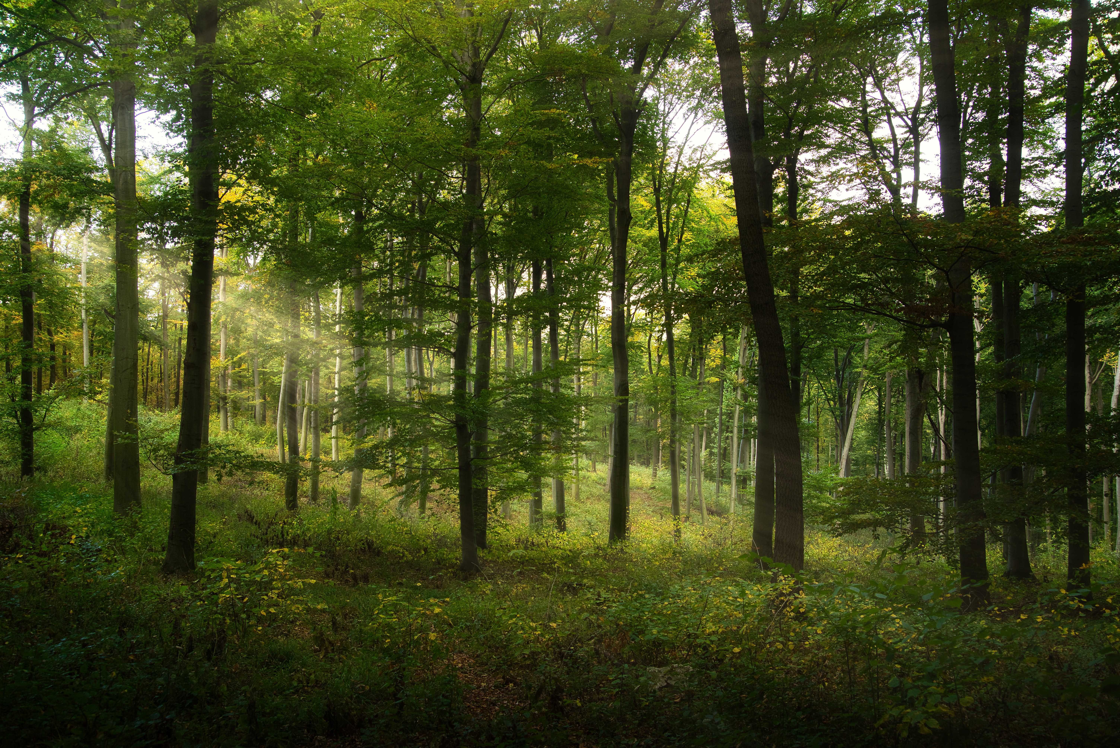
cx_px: 560
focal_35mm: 32
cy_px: 374
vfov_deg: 41.1
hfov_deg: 58.7
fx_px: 996
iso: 800
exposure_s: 1/60
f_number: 5
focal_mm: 32
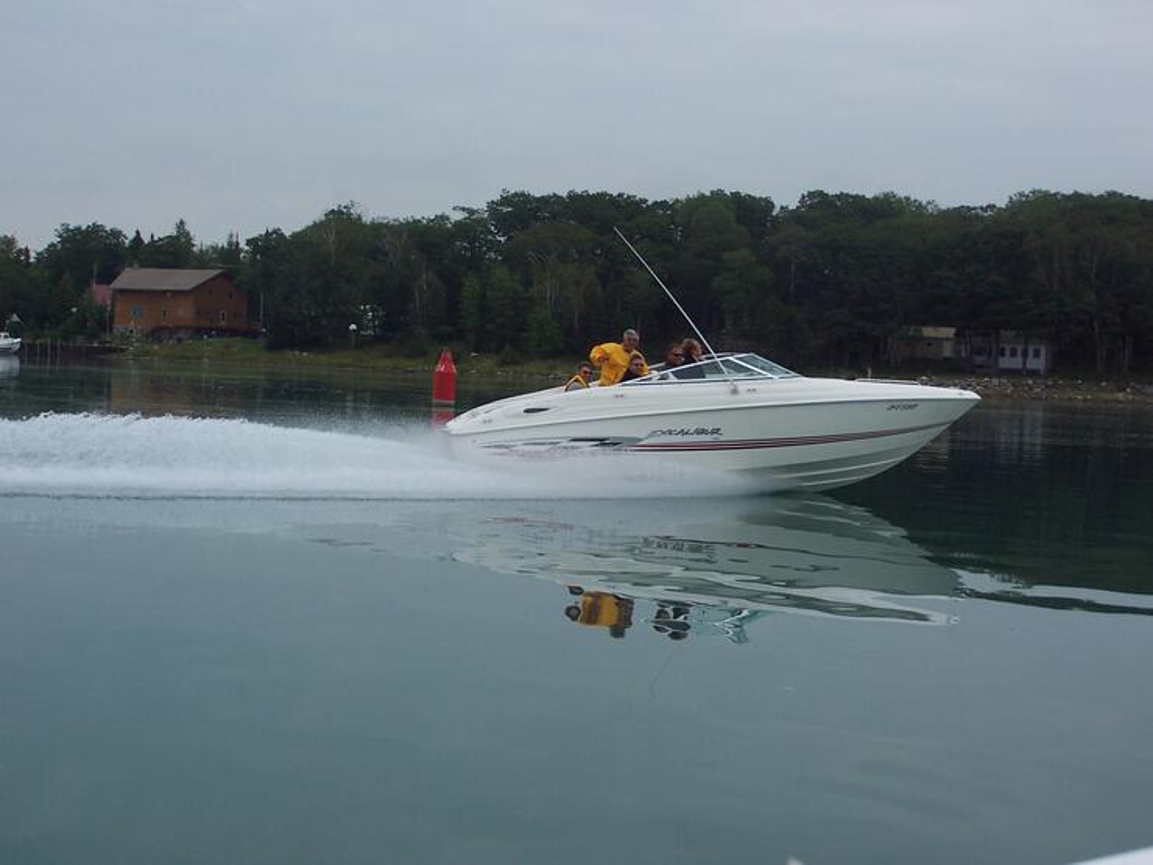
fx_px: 2132
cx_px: 576
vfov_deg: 22.9
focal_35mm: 64
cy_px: 432
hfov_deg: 30.3
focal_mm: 10.7
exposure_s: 1/500
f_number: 3.2
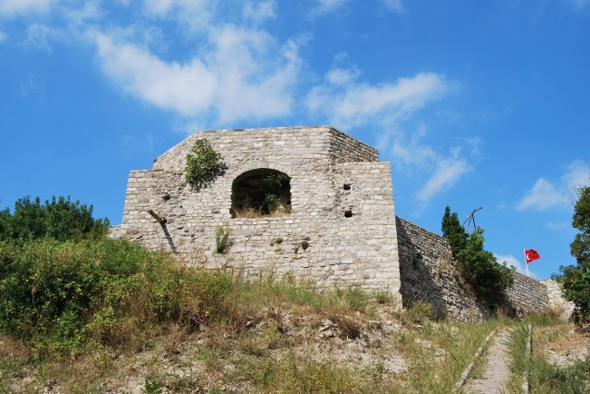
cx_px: 291
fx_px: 557
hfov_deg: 55.8
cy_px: 197
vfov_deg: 38.9
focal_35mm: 34
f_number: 10
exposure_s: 1/250
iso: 125
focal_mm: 22
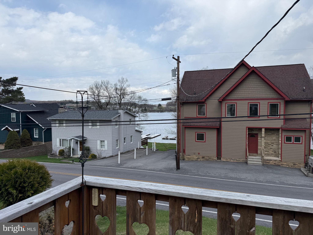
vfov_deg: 56.8
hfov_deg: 71.6
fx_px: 217
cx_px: 156
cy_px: 118
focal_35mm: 24
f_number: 1.78
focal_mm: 6.76
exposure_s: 1/3584
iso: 80
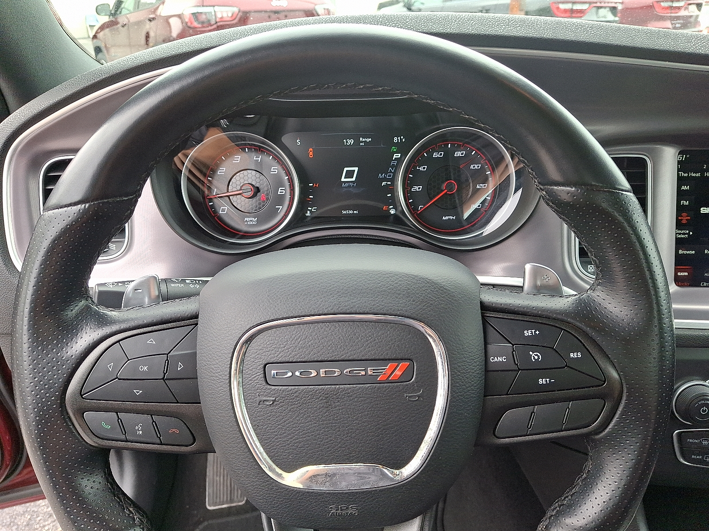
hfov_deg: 69.4
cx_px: 354
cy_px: 266
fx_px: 512
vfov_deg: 54.9
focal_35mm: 25
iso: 29
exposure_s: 1/120
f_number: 1.8
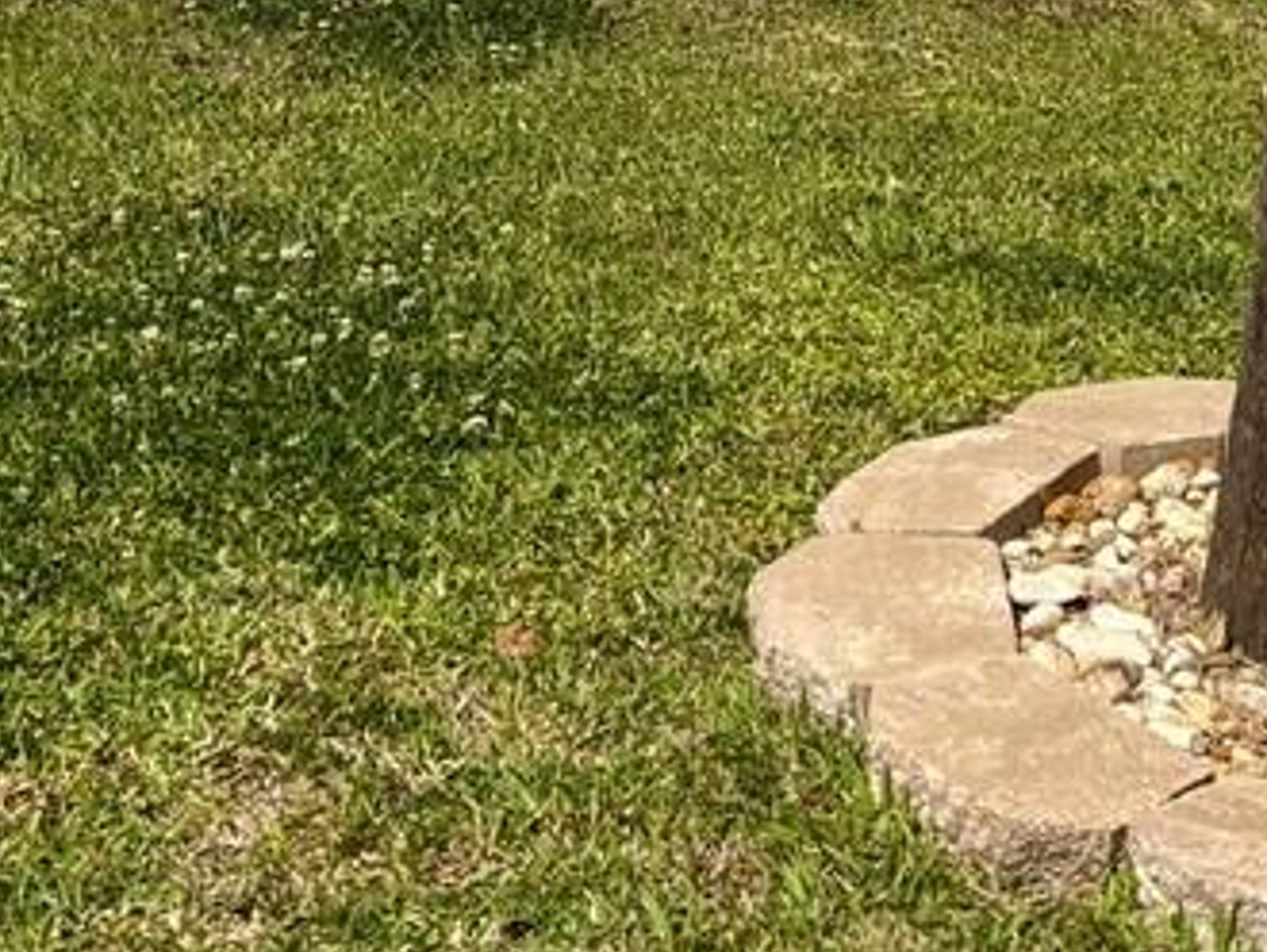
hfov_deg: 15.6
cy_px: -633
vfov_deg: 11.1
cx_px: 369
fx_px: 4615
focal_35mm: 126
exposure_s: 1/7692
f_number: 1.6
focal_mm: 5.96
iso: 50
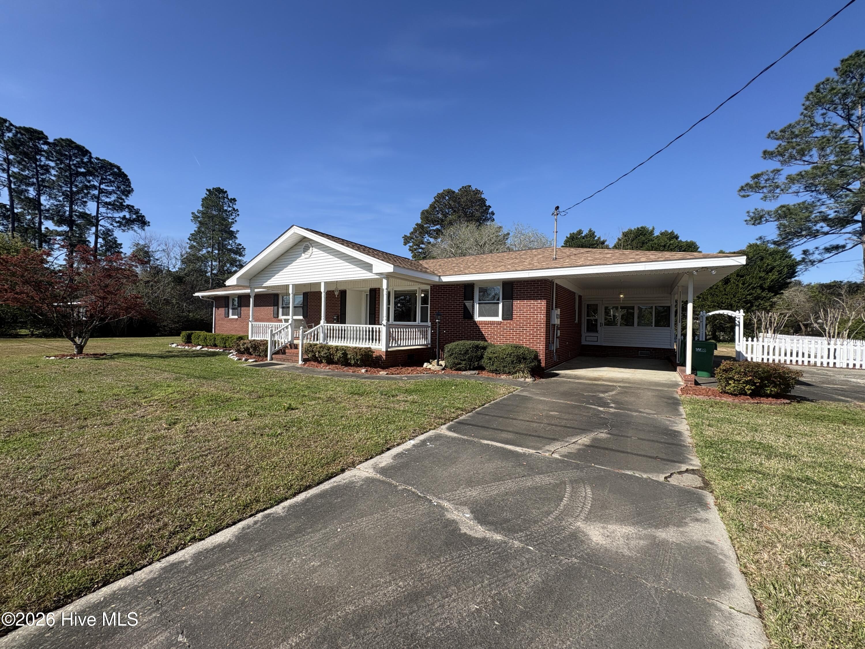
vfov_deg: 85.7
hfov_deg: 102.1
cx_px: 432
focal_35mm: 14
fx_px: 350
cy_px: 324
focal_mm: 2.22
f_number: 2.2
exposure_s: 1/1709
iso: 50
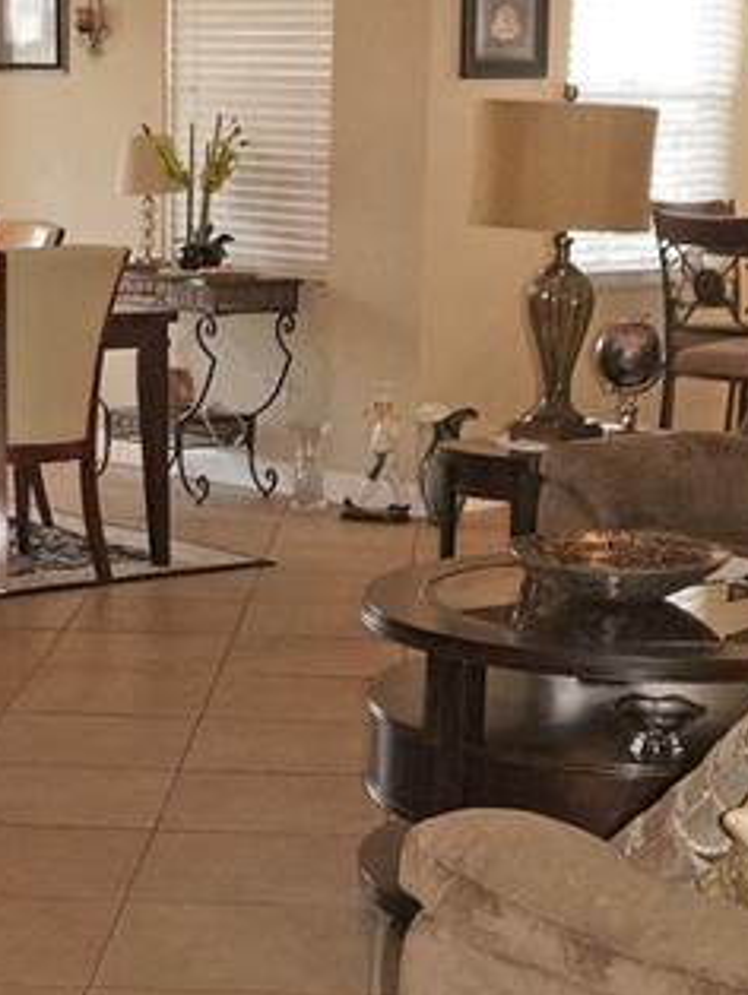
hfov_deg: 16.8
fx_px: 2532
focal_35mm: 88
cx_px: 280
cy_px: 833
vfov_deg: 21.9
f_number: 4
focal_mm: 16
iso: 800
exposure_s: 1/160
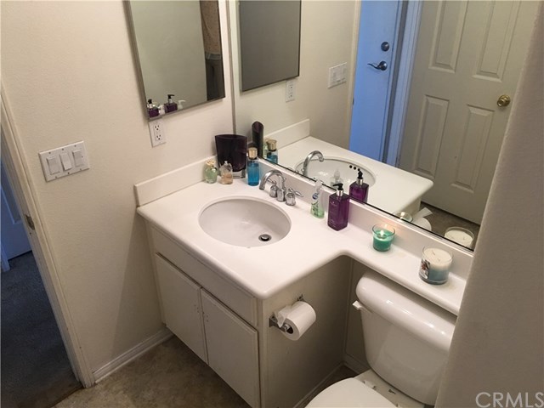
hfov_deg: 61.7
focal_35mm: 29
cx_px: 272
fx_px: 456
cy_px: 204
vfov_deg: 48.2
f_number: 2.2
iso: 40
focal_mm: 4.15
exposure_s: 1/30
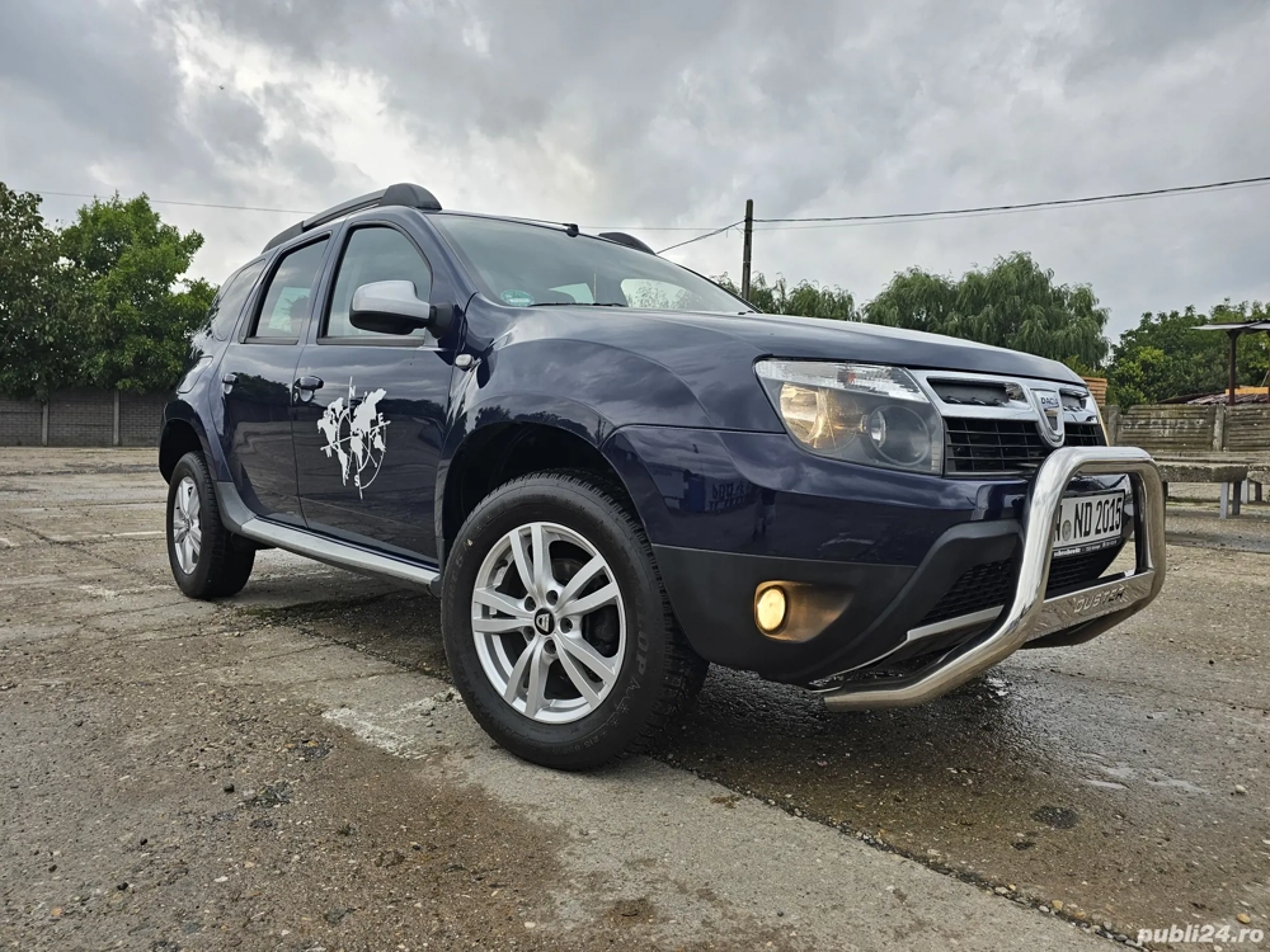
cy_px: 476
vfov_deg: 58.9
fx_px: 844
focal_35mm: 23
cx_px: 635
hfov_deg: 73.9
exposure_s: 1/180
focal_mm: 6.3
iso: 25
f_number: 1.7
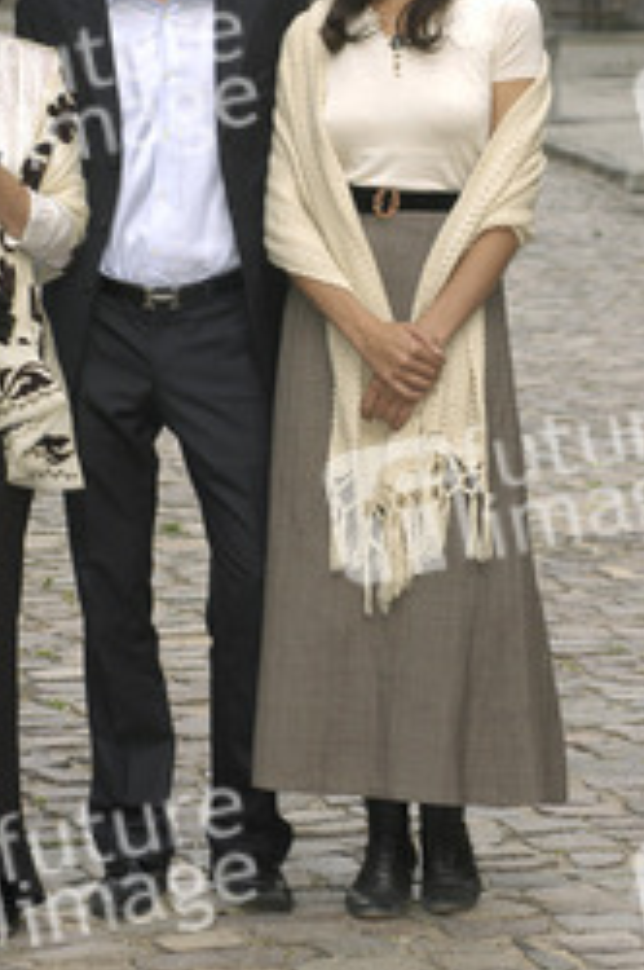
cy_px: 299
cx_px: 171
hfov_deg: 6.7
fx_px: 5483
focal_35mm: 204
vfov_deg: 10.1
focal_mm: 85
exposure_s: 1/160
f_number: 6.3
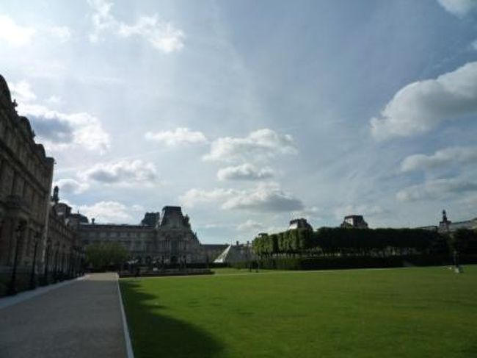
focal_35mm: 25
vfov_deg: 54.8
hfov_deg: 69.4
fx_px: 344
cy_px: 179
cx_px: 238
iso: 160
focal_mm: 4.4
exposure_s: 1/800
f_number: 6.3
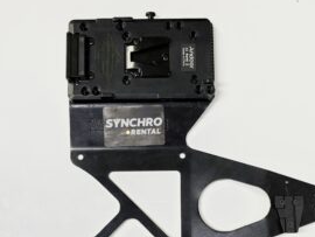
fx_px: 619
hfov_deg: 28.5
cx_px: 187
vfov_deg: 21.6
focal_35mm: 68
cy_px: 150
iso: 50
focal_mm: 5.96
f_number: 1.6
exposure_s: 1/50
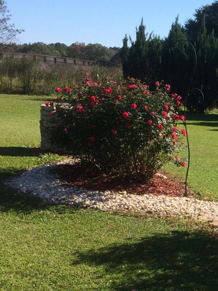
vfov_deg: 24.6
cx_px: 276
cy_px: 179
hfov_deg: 17.6
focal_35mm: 79
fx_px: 663
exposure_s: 1/1642
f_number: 2.2
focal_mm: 4.15
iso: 32
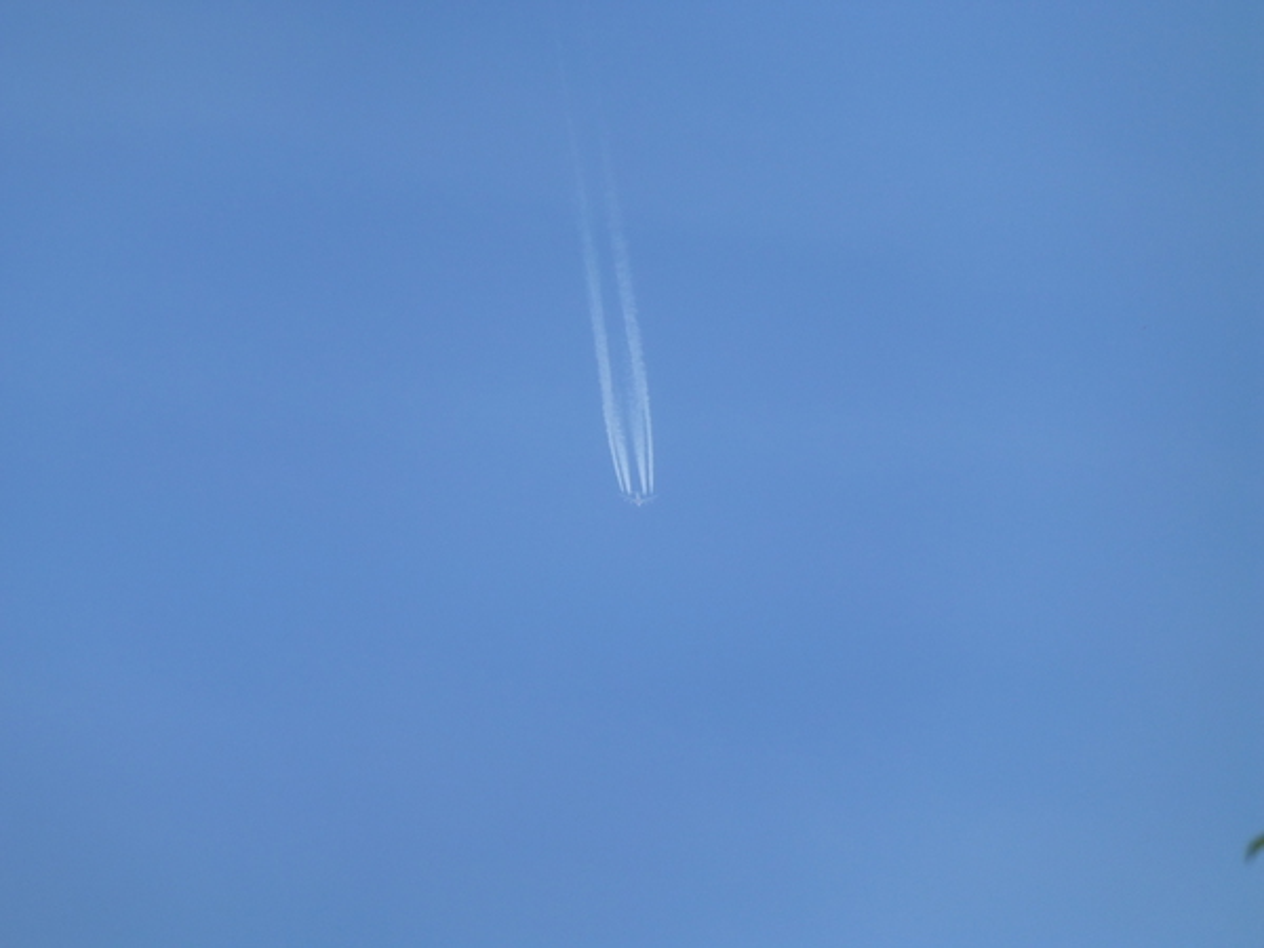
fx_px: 17527
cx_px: 632
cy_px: 474
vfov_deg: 3.1
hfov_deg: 4.1
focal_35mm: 480
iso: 100
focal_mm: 86
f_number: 6.4
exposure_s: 1/400
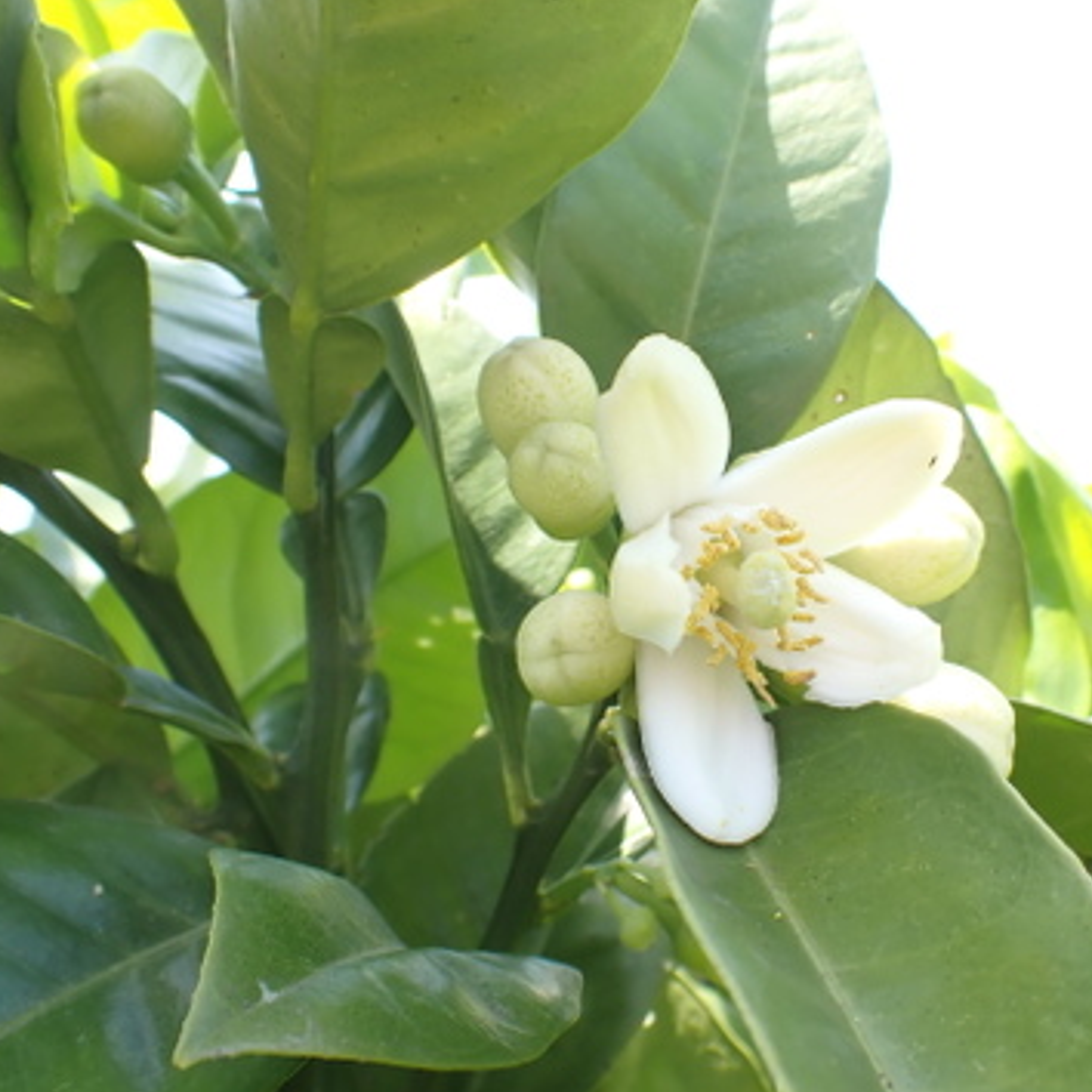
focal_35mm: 36
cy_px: 540
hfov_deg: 45.4
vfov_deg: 46.0
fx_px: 1285
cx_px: 719
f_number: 3.2
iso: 100
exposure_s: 1/160
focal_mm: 5.4
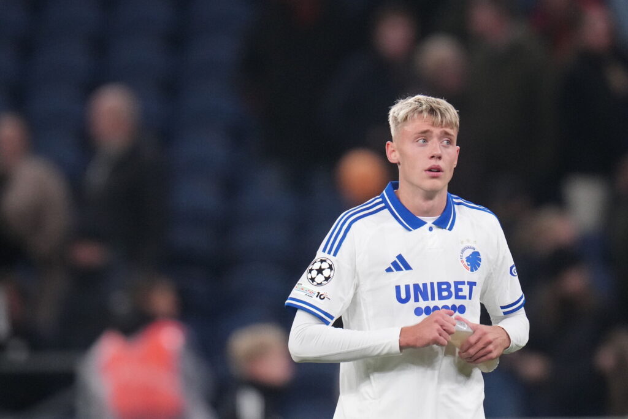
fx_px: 14654
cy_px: 210
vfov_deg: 1.6
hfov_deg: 2.5
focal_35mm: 840
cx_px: 314
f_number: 4
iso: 4000
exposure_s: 1/1250
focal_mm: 560
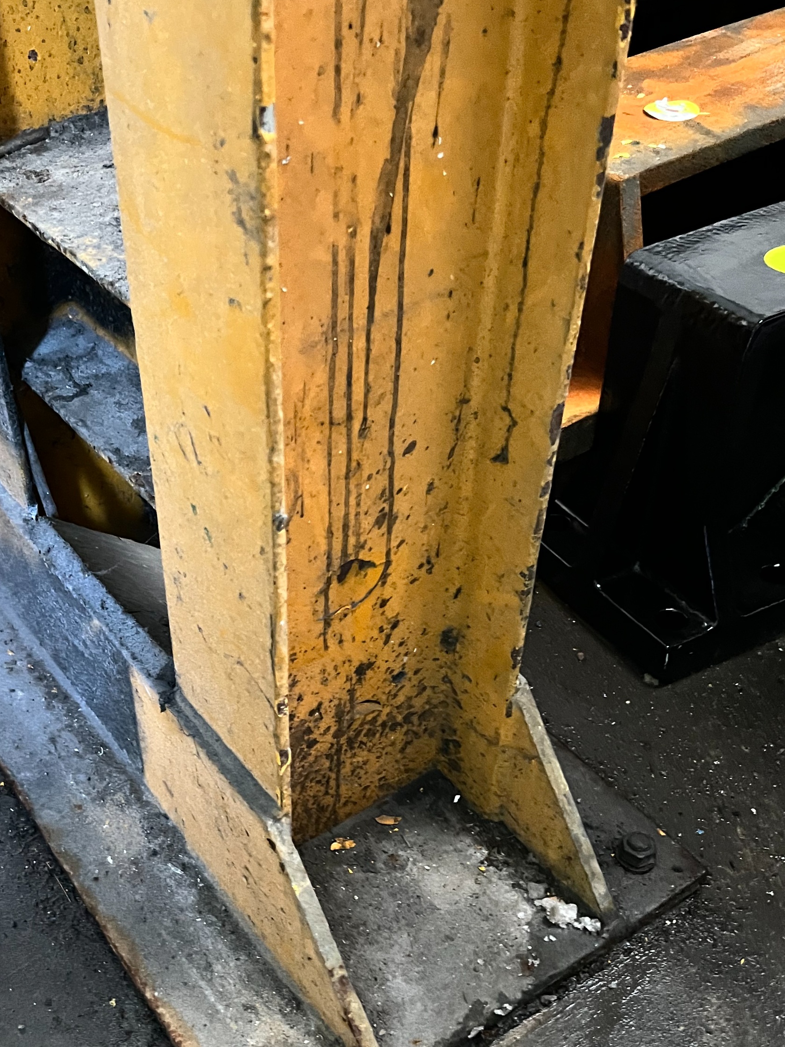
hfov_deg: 37.0
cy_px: 641
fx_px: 1149
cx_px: 220
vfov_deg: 48.6
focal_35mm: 38
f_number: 1.5
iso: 1000
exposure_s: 1/21
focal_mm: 5.7
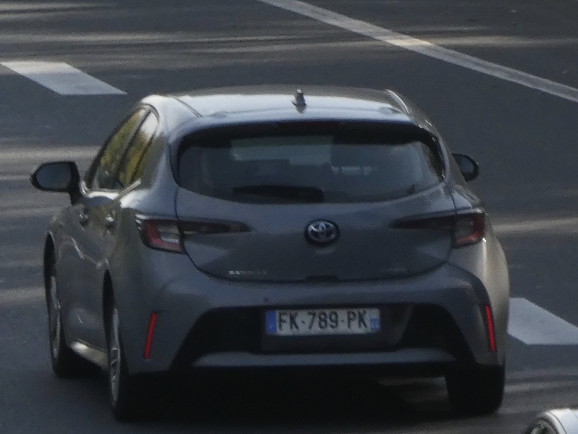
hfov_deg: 4.8
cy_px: 217
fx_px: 6897
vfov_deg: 3.6
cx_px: 289
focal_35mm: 413
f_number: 5.6
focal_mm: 74
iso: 200
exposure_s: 1/500
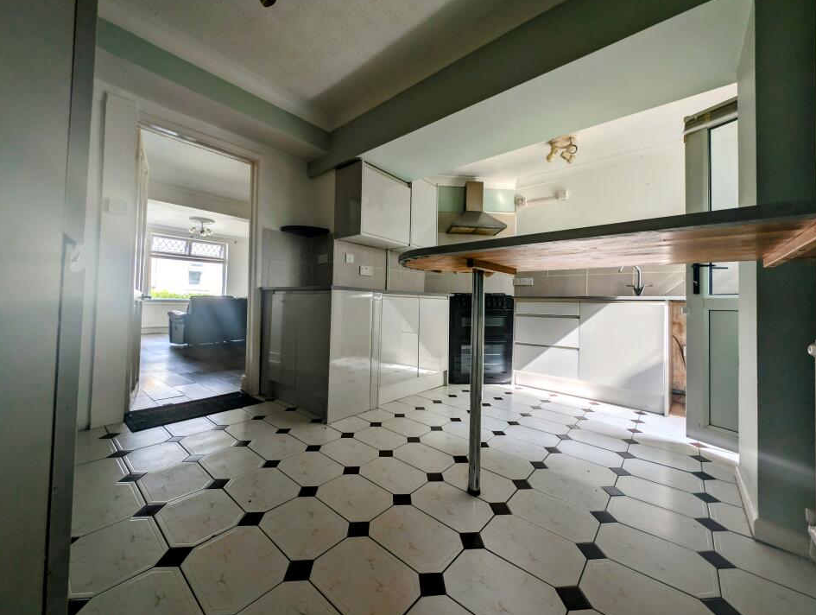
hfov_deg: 106.0
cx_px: 424
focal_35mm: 13
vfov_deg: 90.0
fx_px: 307
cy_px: 295
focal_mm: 2.23
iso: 43
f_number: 1.95
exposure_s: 1/104
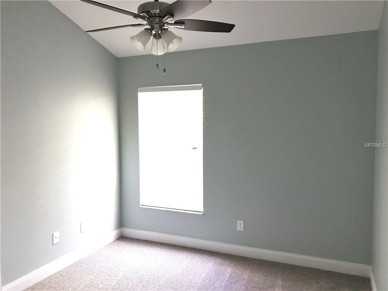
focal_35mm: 28
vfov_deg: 49.7
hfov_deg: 63.4
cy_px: 146
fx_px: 314
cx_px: 194
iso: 100
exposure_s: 1/6
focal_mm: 3.99
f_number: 1.8
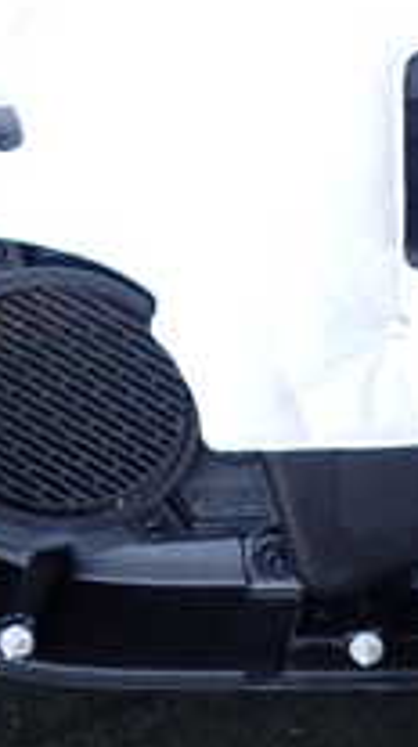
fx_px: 1561
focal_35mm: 79
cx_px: 569
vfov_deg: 25.6
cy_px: 11
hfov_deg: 14.5
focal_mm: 4.5
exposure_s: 1/80
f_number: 2
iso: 100
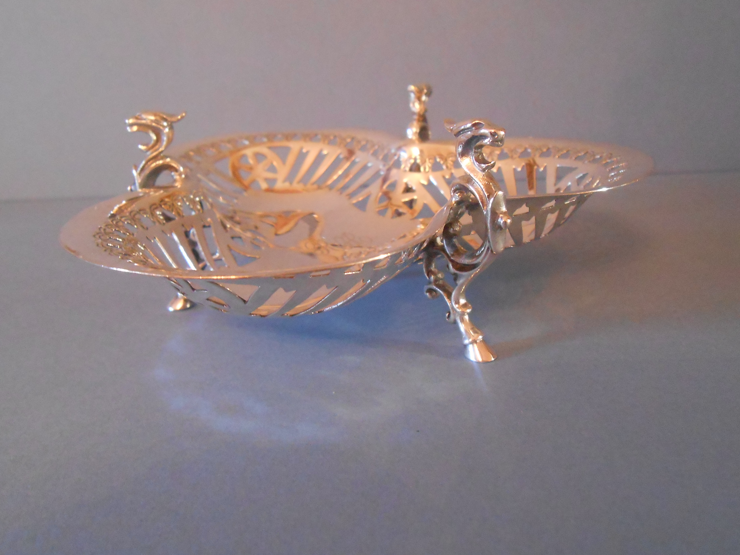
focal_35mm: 30
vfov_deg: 46.8
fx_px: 641
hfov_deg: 60.0
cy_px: 278
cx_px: 370
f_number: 3.8
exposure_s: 1/15
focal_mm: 5.3
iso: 800
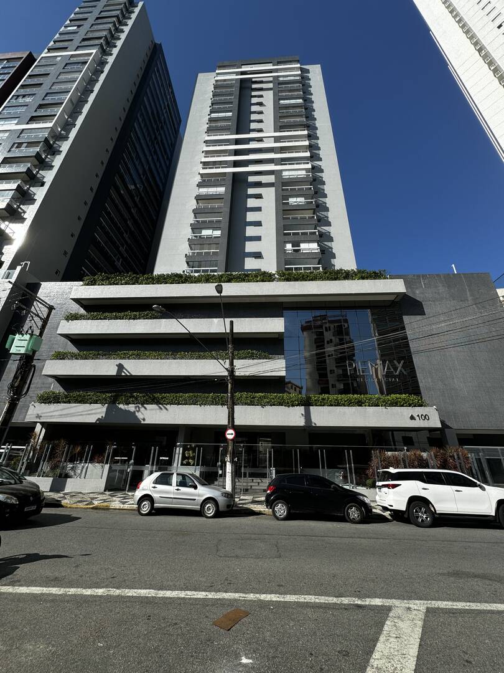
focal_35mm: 14
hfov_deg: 85.7
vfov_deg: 102.1
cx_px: 252
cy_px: 336
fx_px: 272
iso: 50
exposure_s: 1/1567
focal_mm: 2.22
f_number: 2.2
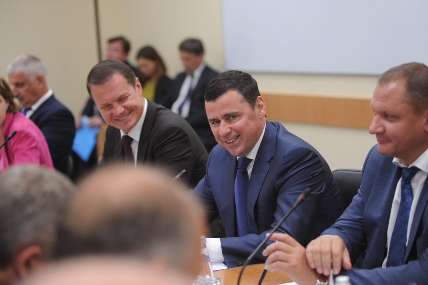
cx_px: 214
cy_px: 142
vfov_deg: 15.9
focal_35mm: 86
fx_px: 1022
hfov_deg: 23.7
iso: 1250
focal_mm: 86
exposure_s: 1/200
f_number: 2.8
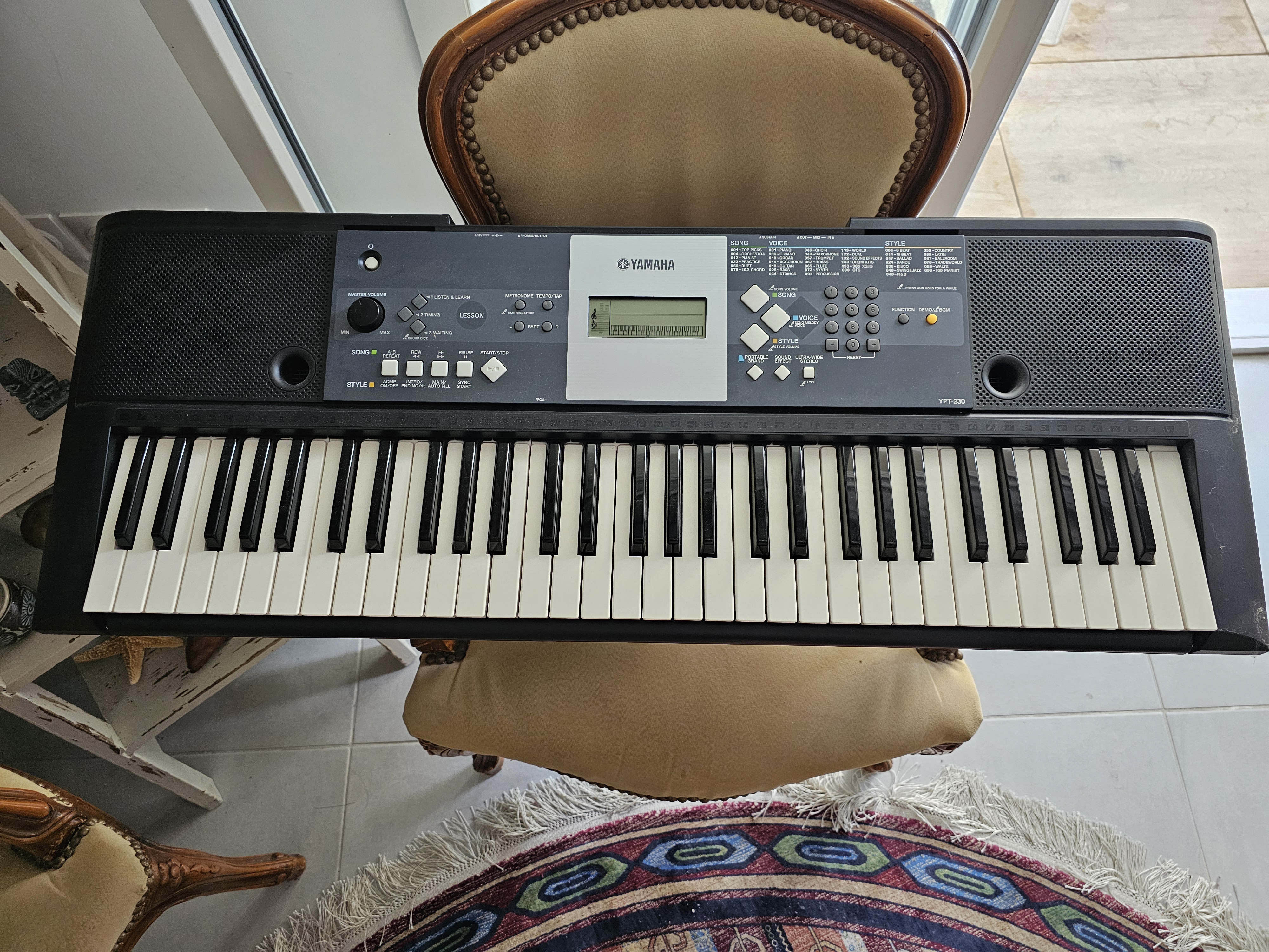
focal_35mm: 23
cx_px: 634
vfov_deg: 58.9
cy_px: 476
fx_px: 843
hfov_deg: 73.9
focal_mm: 6.3
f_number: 1.7
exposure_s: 1/100
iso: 500
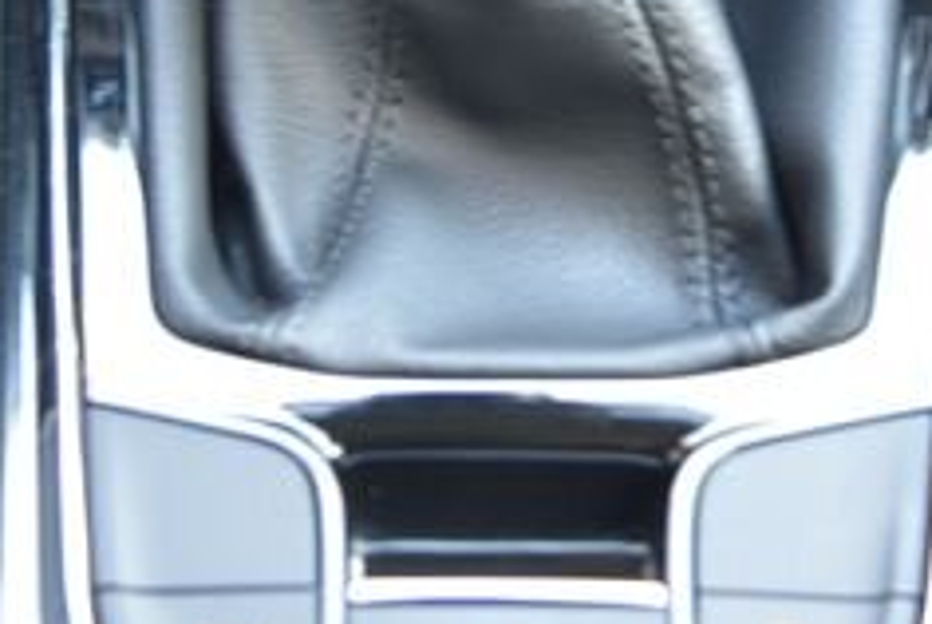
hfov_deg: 9.5
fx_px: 5625
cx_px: 371
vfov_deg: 6.2
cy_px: -502
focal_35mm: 217
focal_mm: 50
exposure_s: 1/10
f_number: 4
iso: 500
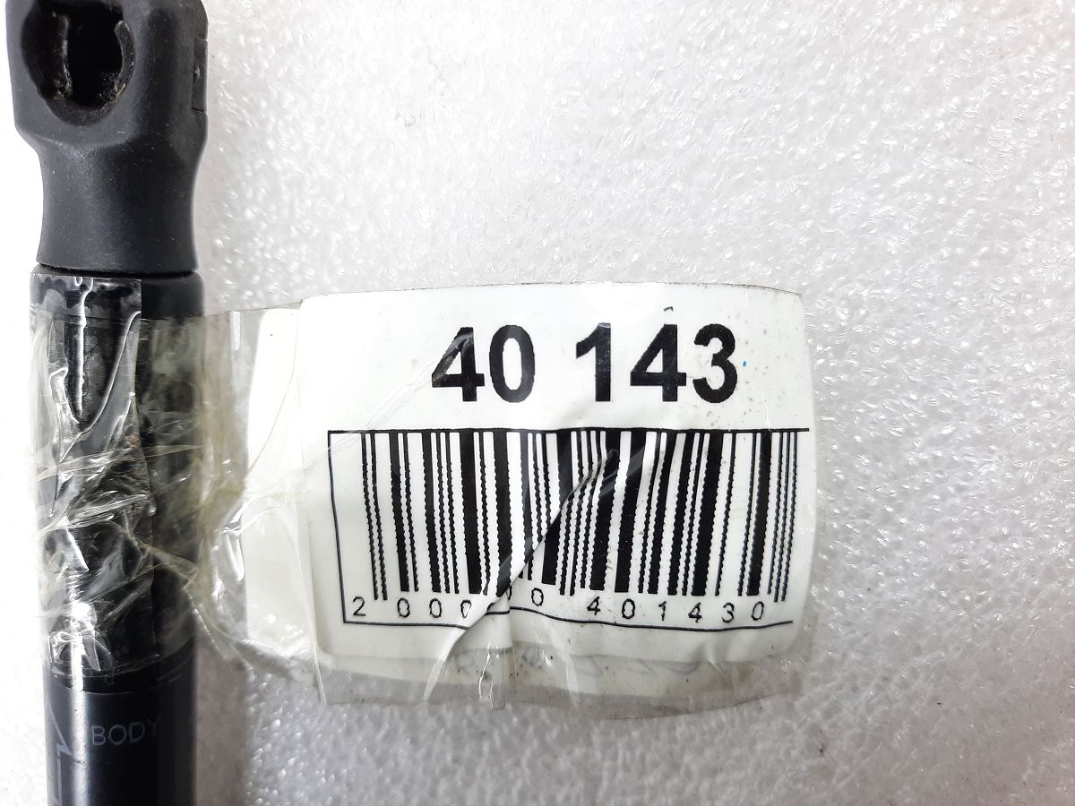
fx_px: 776
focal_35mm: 25
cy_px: 403
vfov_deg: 54.9
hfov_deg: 69.4
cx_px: 538
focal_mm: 4.6
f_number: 2
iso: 80
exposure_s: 1/50
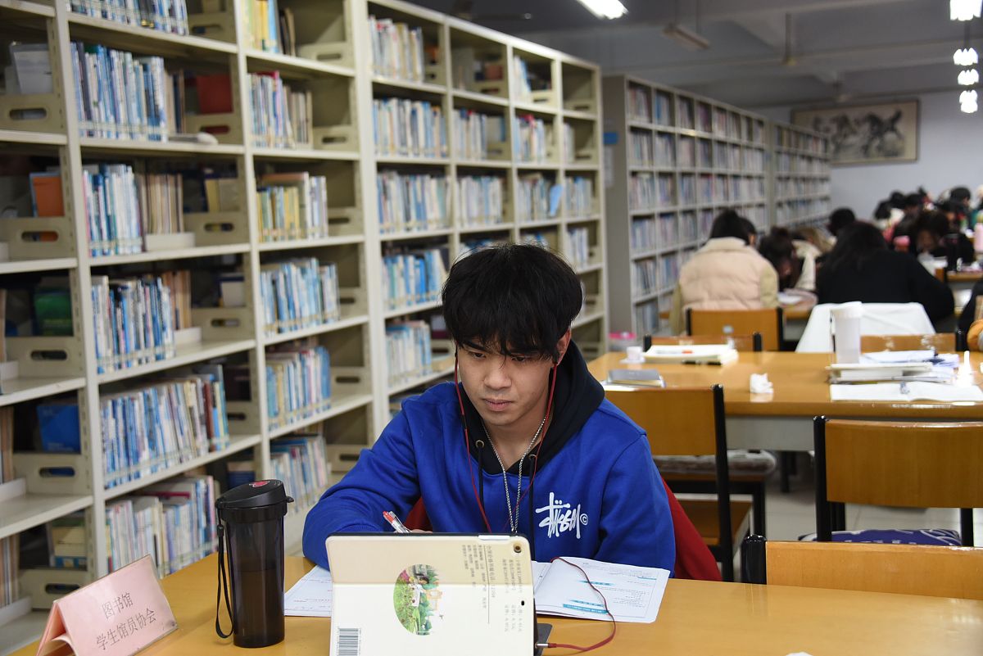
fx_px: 1420
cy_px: 328
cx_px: 492
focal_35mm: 52
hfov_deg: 38.2
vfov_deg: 26.0
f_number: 4.5
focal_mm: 52
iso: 1800
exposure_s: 1/50
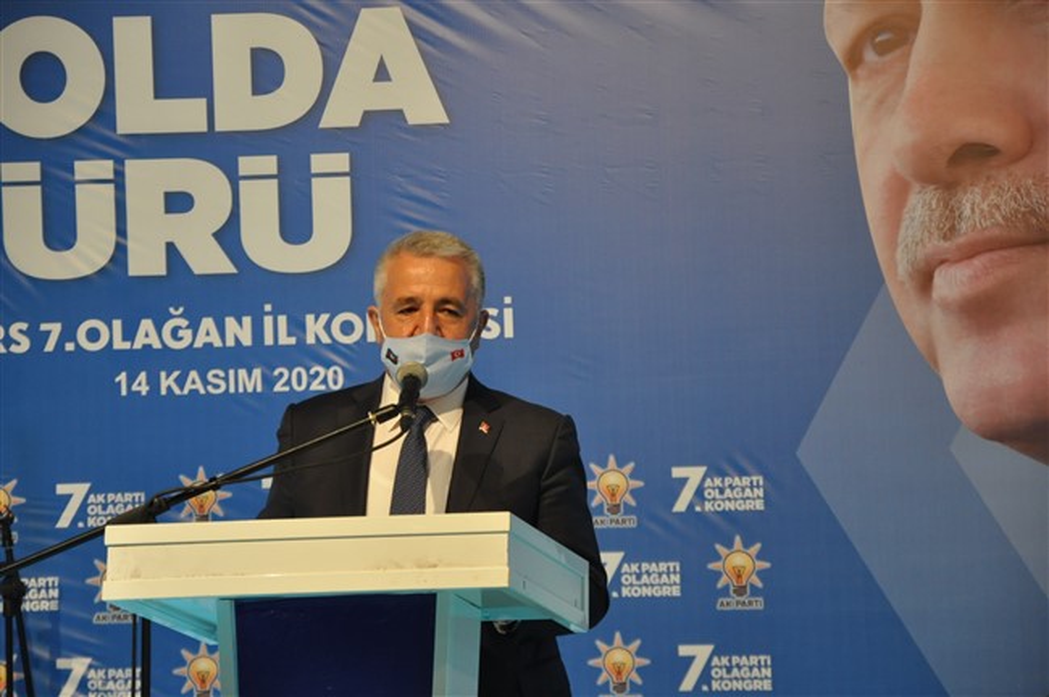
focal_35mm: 158
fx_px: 4585
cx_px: 524
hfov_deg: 13.1
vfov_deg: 8.7
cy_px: 348
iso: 1250
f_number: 5.6
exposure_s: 1/125
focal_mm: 105
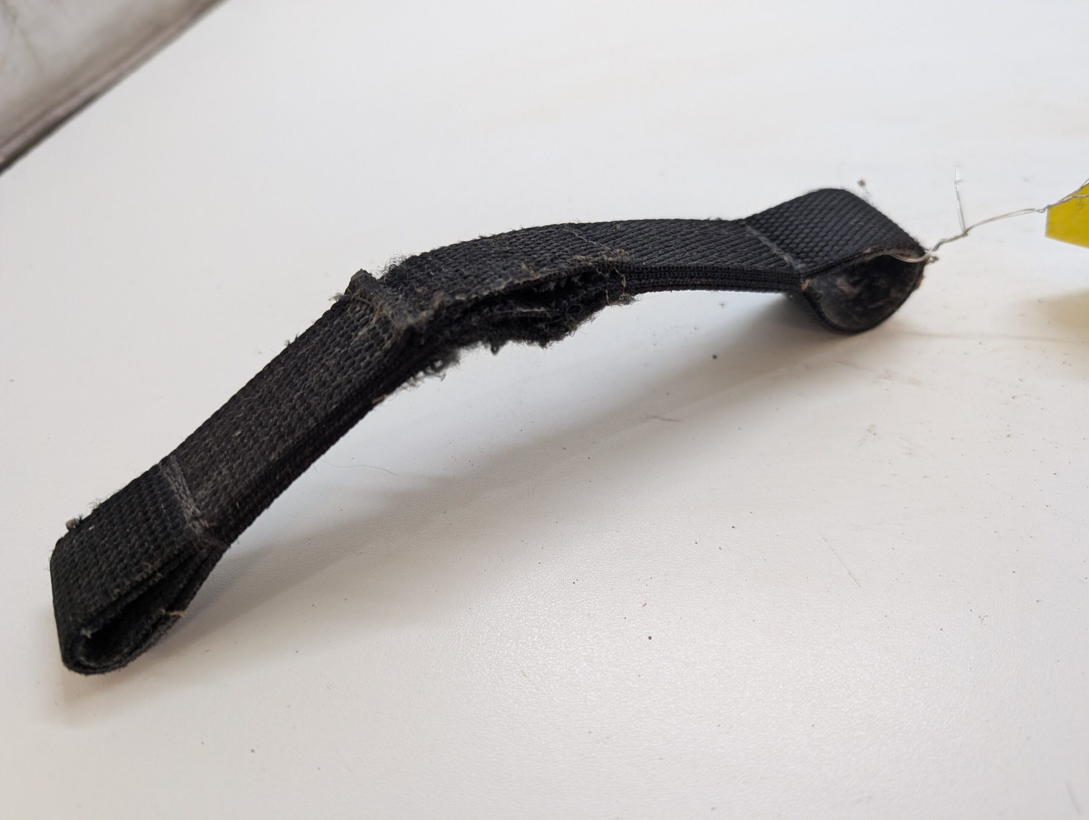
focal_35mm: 24
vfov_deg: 56.9
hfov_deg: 71.5
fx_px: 756
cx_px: 544
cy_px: 410
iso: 158
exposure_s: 1/58.5
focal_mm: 6.9
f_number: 1.68
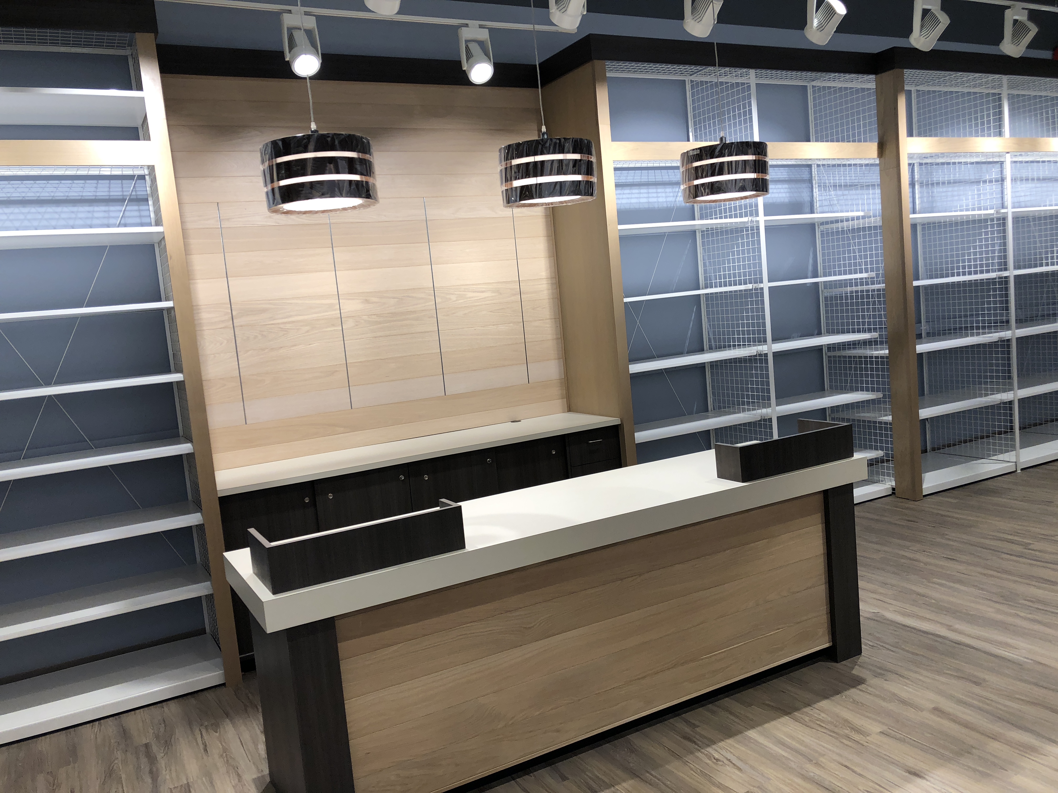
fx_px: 856
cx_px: 529
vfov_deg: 49.7
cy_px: 396
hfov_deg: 63.4
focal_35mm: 28
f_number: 1.8
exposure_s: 1/121
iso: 40
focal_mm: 3.99
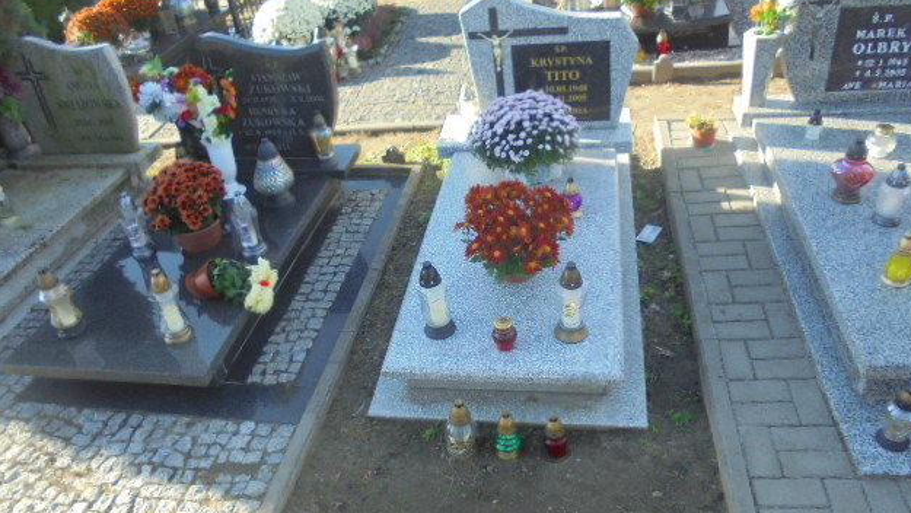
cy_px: 270
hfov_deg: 66.0
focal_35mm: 29
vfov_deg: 40.2
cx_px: 465
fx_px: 701
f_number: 3.5
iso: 100
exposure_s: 1/160
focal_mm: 4.6
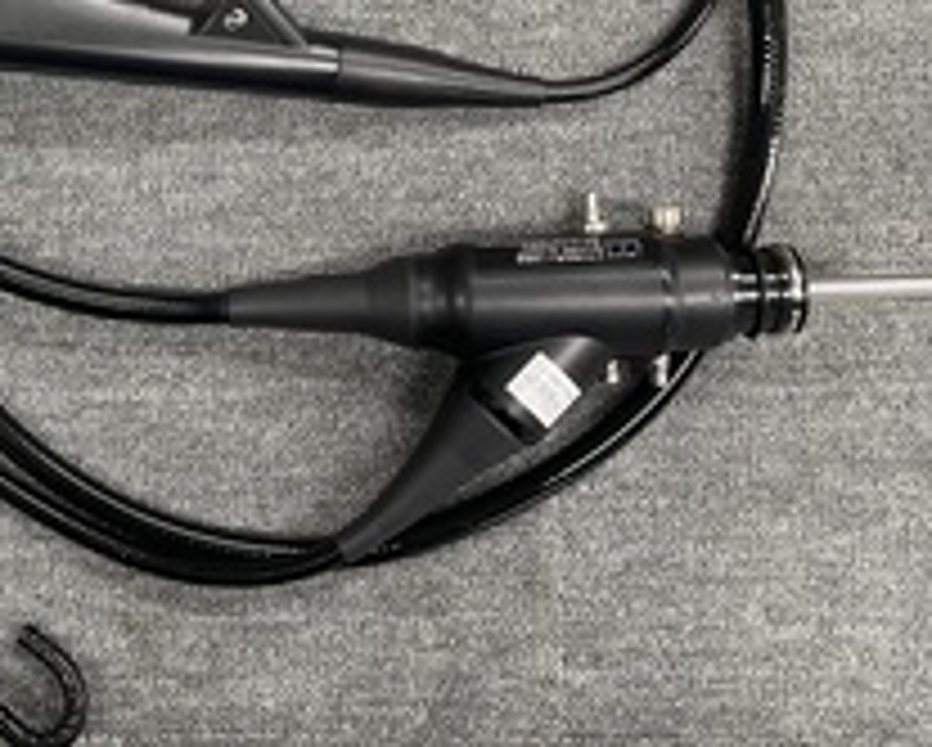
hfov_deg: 36.2
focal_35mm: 49
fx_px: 1353
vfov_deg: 30.5
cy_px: 207
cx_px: 140
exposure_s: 1/60
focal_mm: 4.2
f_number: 1.6
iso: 200
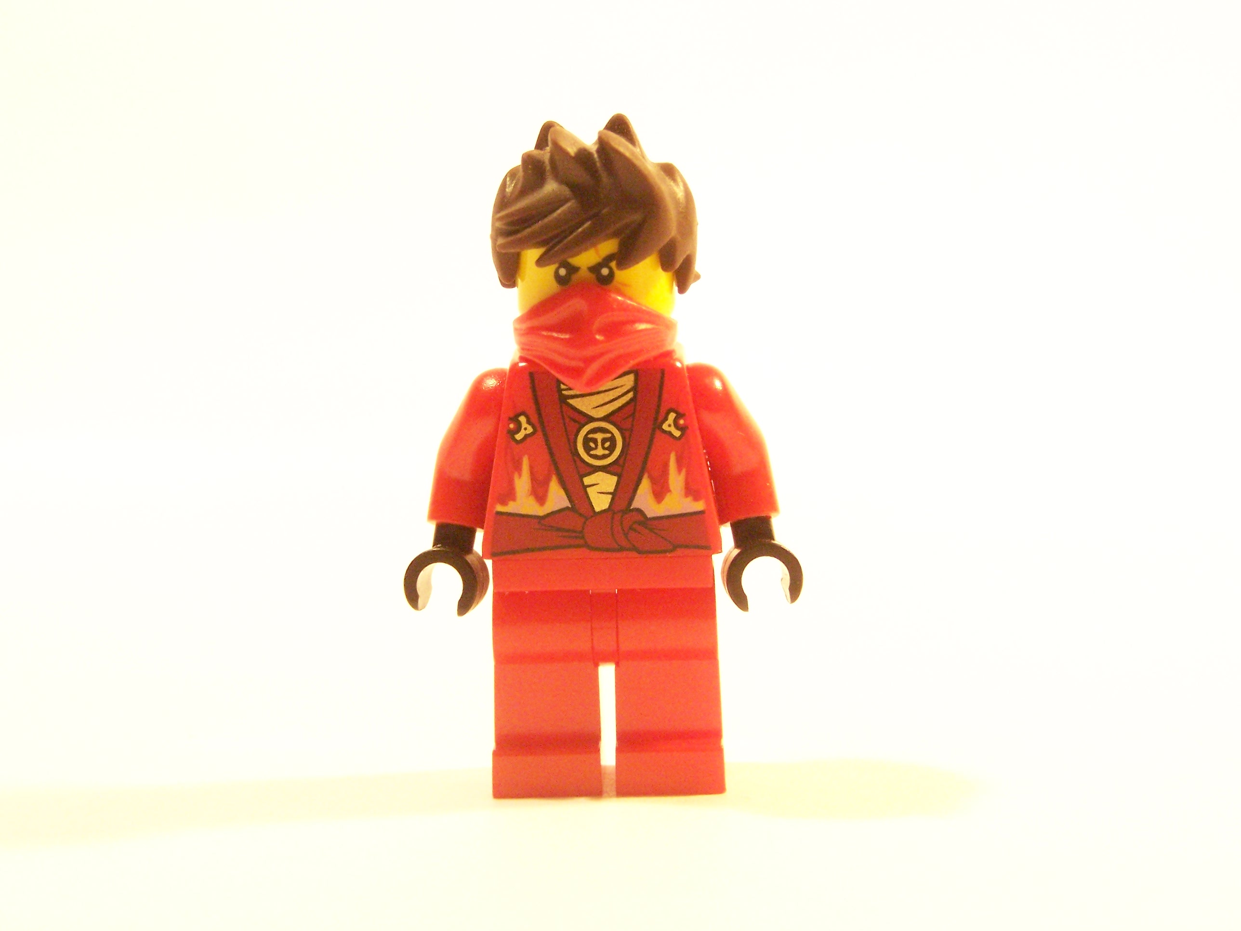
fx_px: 2474
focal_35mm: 69
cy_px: 466
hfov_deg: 28.2
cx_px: 620
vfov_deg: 21.3
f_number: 3.6
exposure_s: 1/30
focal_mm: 11.5
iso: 400
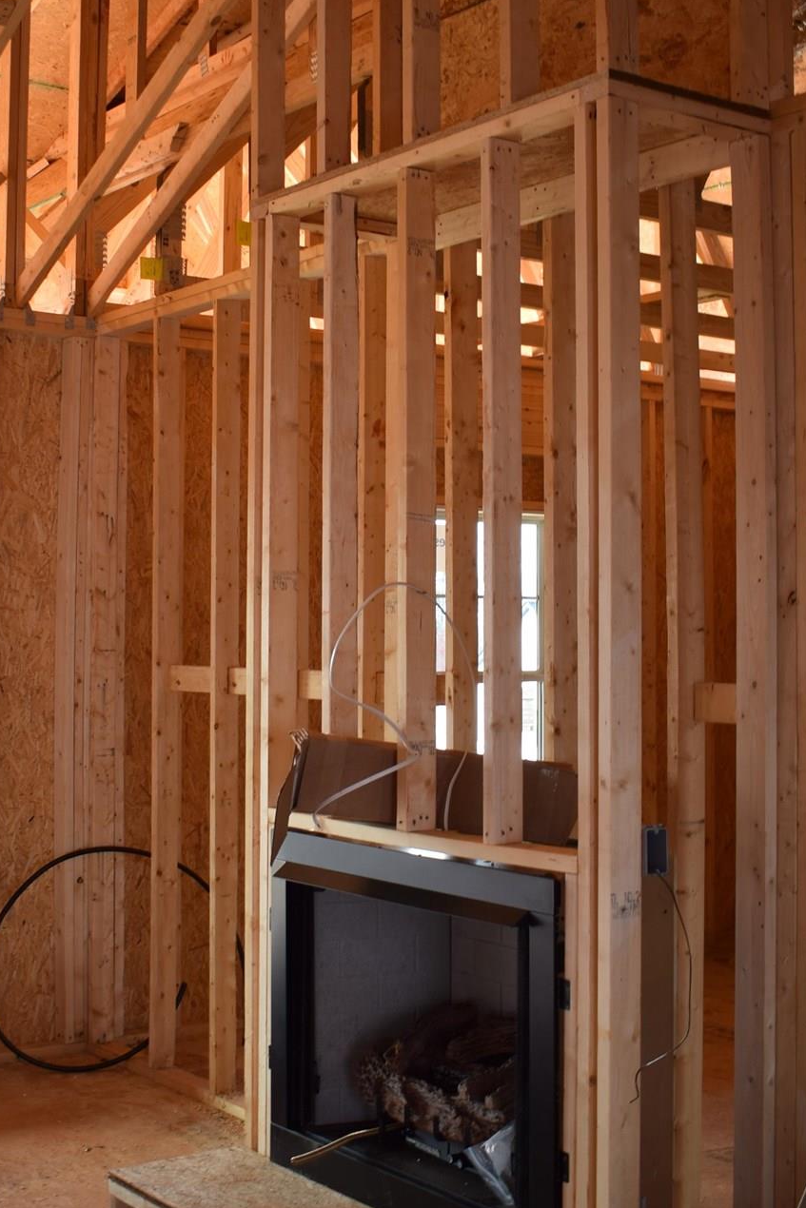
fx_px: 1645
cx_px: 278
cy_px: 542
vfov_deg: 40.3
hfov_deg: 27.4
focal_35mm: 49
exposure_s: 1/15
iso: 100
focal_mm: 18
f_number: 3.5
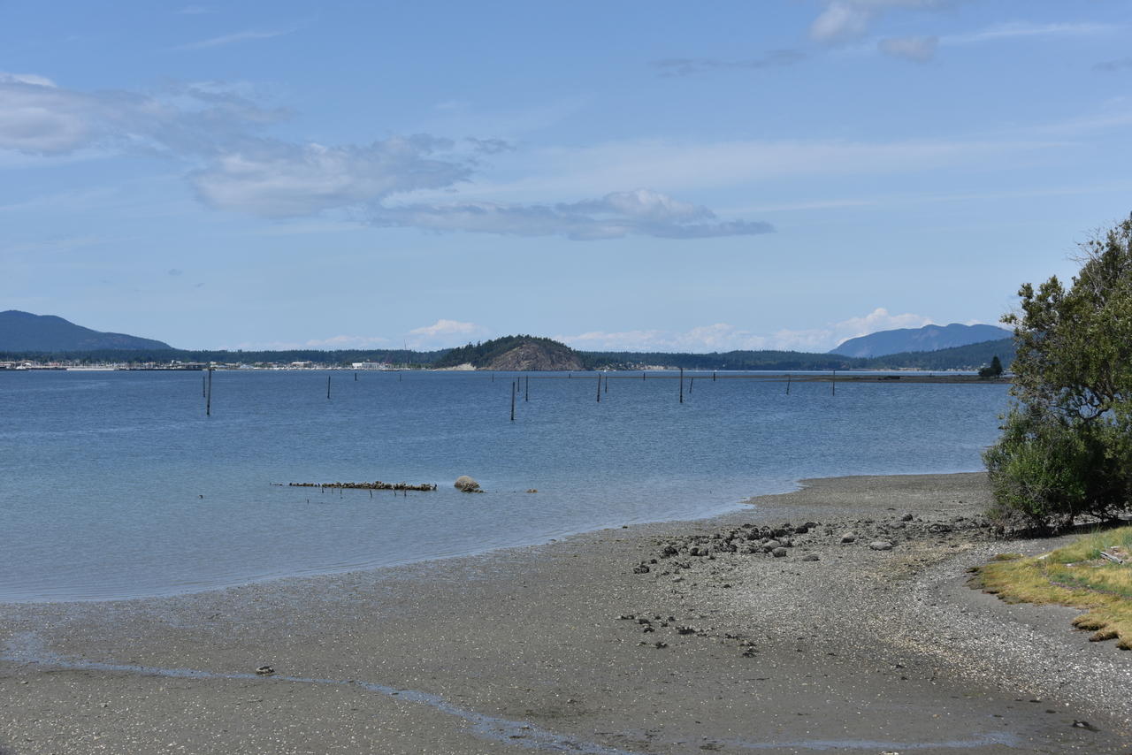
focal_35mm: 58
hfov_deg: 34.5
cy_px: 378
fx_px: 1824
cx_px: 566
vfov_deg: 23.4
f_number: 9
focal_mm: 58
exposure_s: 1/320
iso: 100
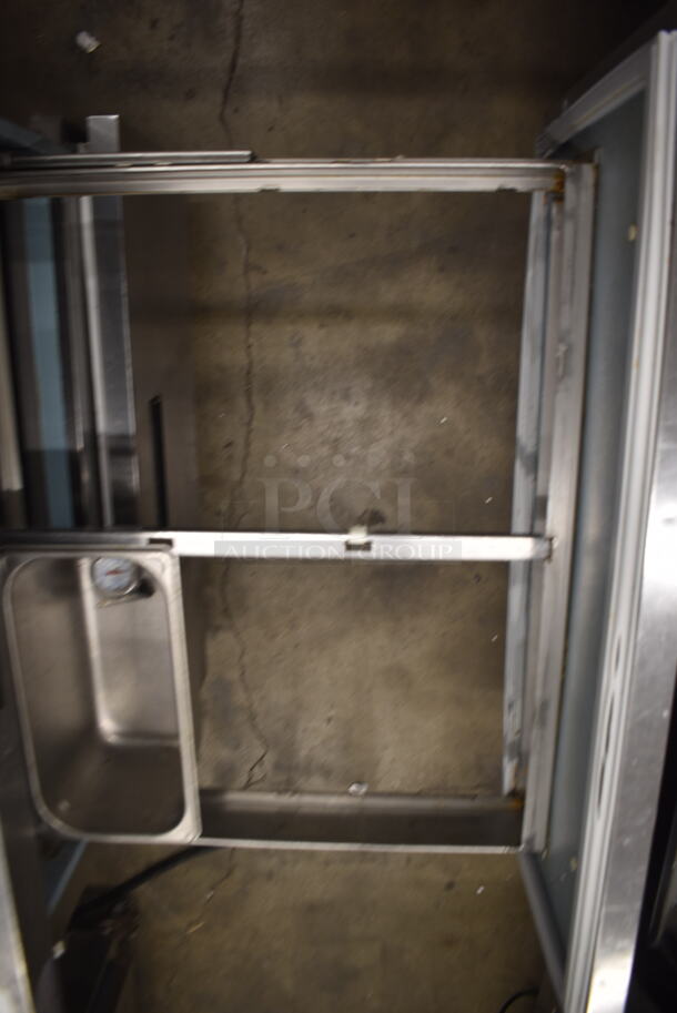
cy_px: 506
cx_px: 338
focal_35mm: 27
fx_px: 760
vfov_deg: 67.3
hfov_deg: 48.0
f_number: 3.5
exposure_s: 1/30
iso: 220
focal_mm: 18
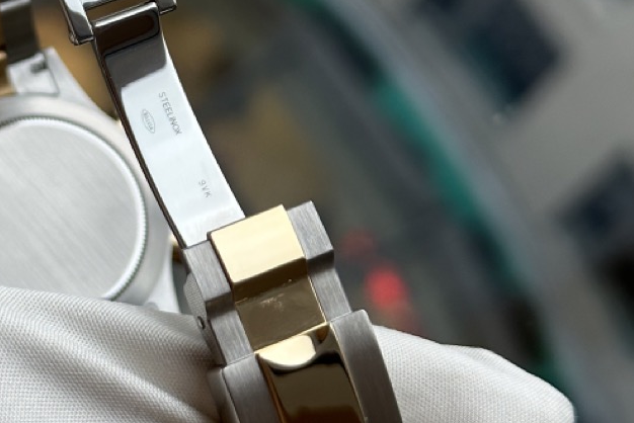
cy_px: 45
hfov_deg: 19.9
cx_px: 154
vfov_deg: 13.3
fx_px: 1797
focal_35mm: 102
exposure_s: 1/100
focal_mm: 6.86
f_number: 1.78
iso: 64
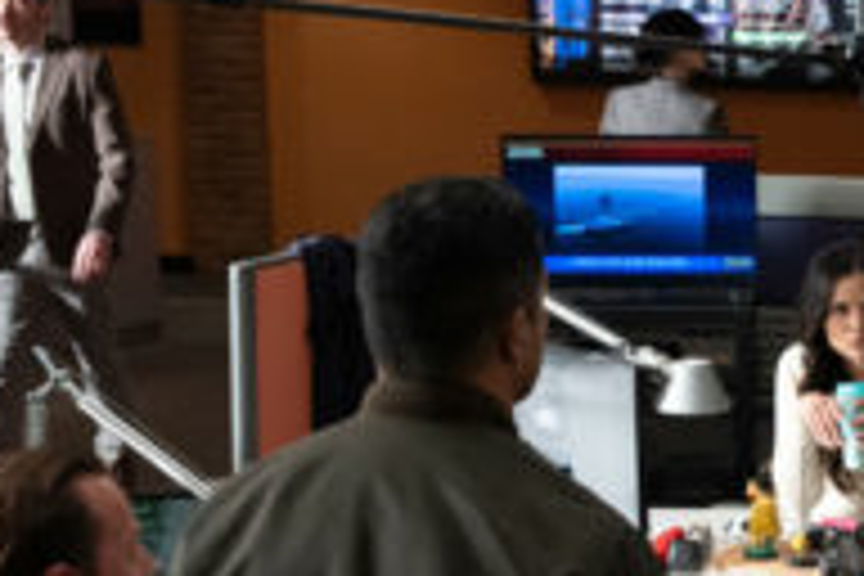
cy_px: 616
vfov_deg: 10.8
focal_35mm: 125
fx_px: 3000
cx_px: 1107
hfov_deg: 15.6
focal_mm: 40
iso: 3200
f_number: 5
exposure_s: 1/200
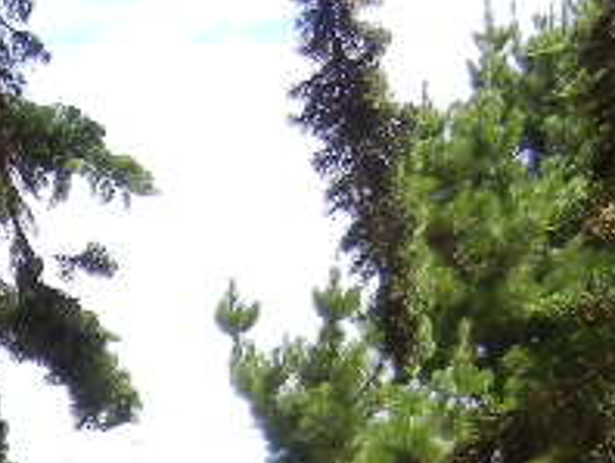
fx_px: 2757
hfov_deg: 11.9
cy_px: 1038
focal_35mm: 155
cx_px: -416
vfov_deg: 8.8
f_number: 3.5
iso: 160
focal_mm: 5.4
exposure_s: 1/545
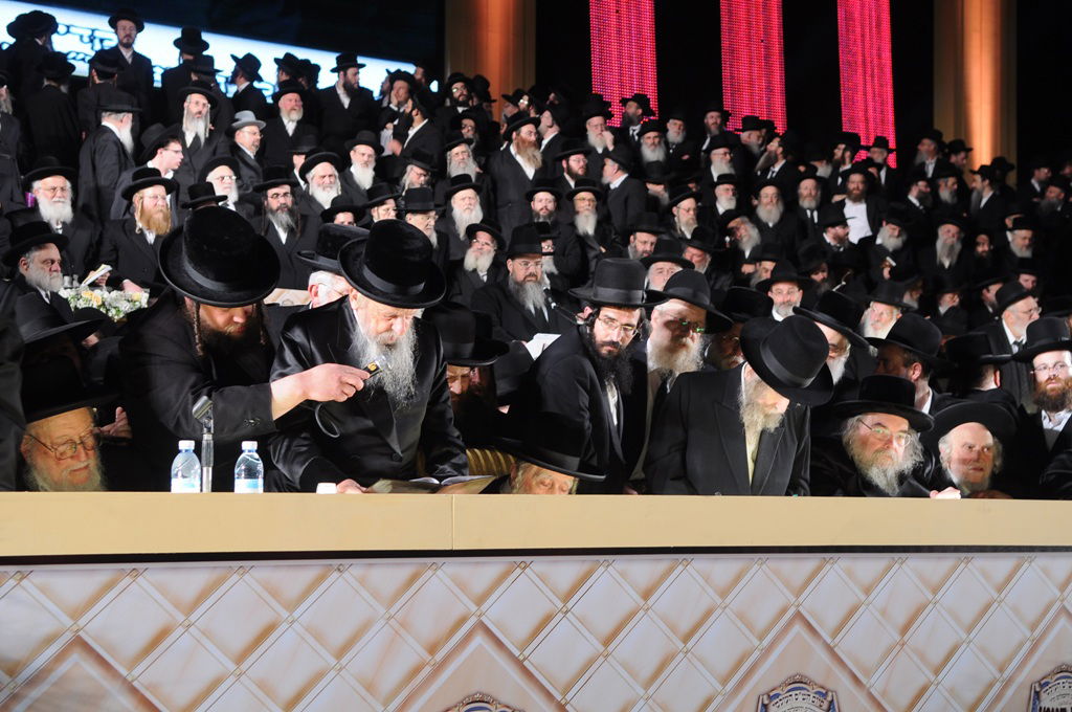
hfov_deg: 35.1
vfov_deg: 23.7
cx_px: 536
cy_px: 356
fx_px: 1695
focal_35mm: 57
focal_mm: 38
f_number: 4
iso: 400
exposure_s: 1/60
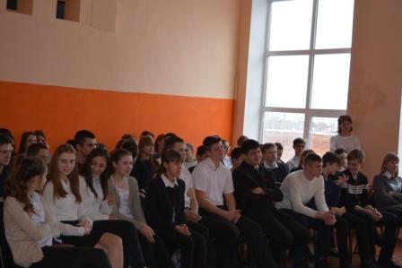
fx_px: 670
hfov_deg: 33.4
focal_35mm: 60
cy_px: 134
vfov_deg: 22.6
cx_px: 201
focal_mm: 40
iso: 100
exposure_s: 1/60
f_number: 5
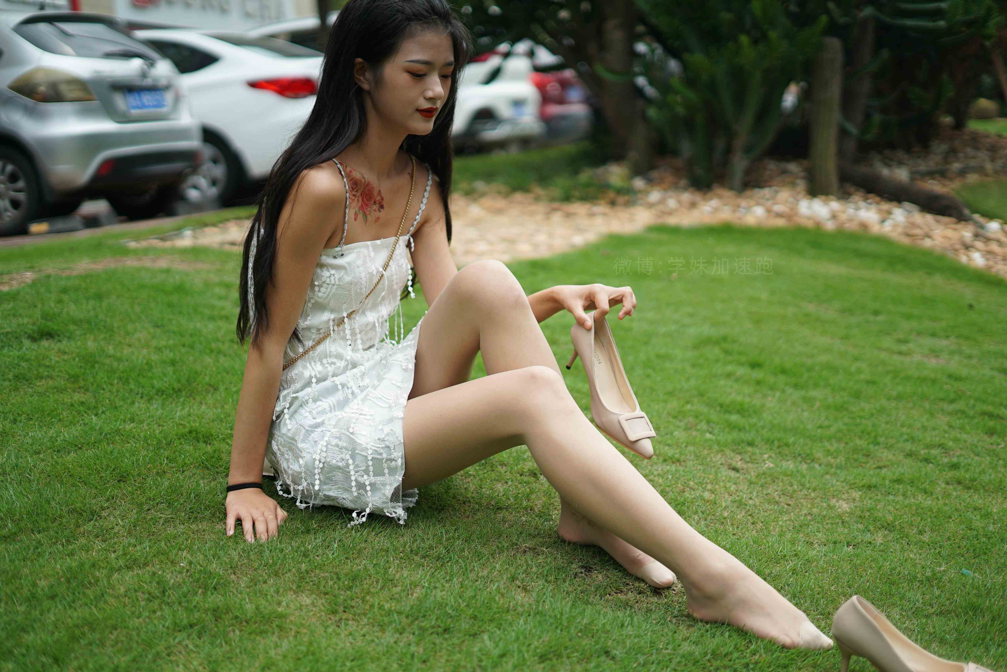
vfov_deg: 27.0
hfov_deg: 39.6
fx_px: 1399
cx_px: 504
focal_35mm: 50
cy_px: 336
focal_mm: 50
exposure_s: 1/3200
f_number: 1.8
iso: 200
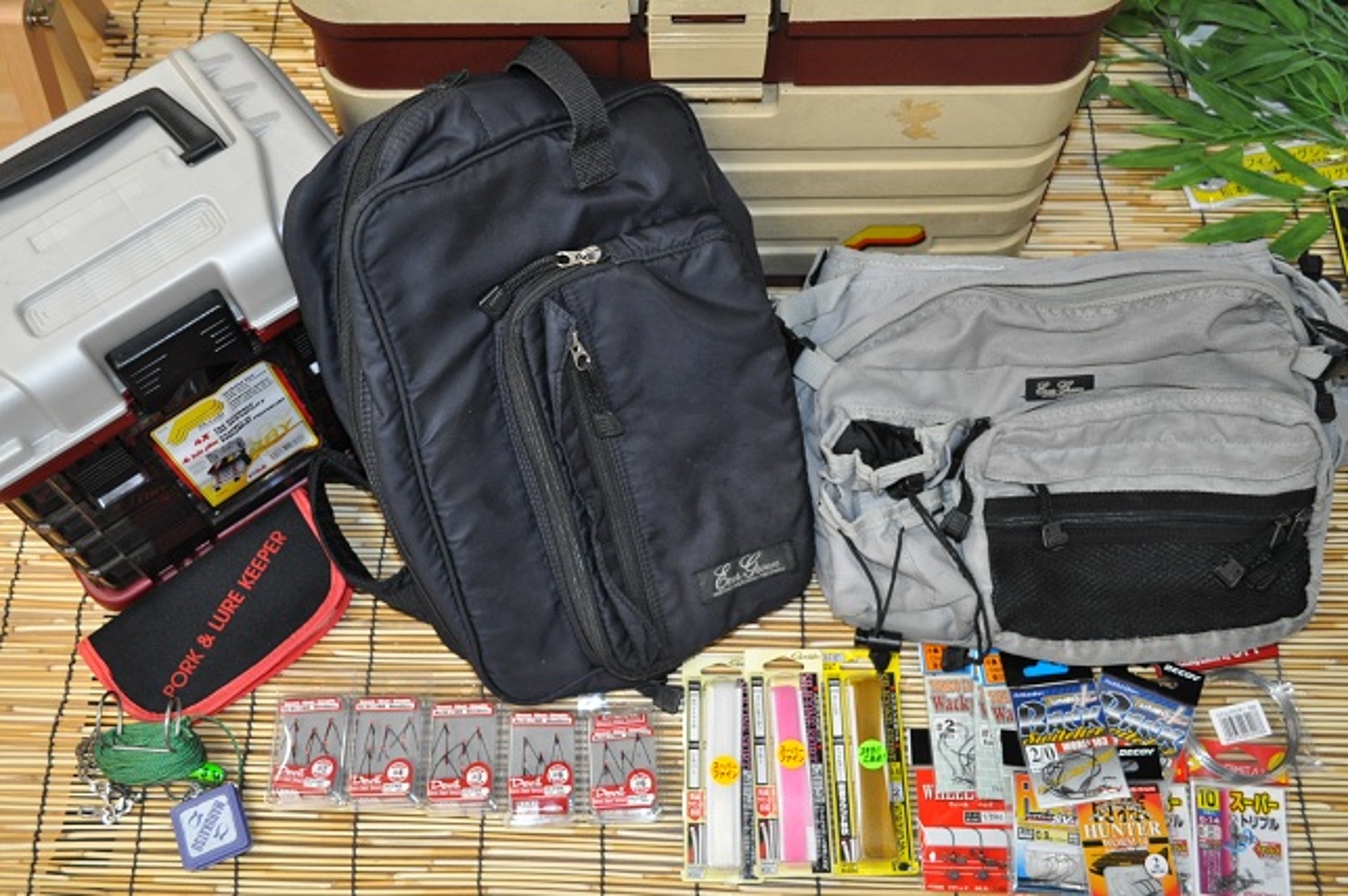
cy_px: 448
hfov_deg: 53.2
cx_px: 674
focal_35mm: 36
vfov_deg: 36.8
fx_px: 1347
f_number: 4
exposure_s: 1/60
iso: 800
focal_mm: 24
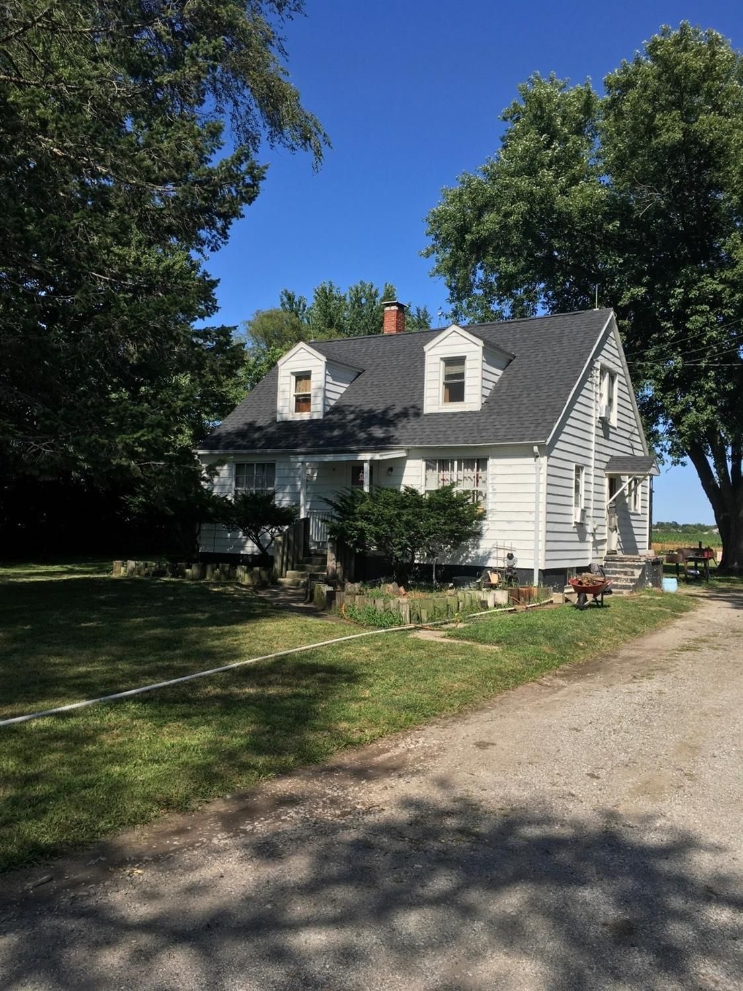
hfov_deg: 48.2
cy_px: 496
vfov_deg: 61.7
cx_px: 372
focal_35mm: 29
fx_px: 830
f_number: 2.2
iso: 25
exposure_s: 1/1425
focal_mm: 4.15
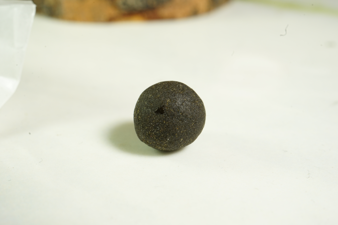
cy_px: 112
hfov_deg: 39.6
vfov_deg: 27.0
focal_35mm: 50
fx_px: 469
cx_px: 169
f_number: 10
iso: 640
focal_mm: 50
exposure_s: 1/30
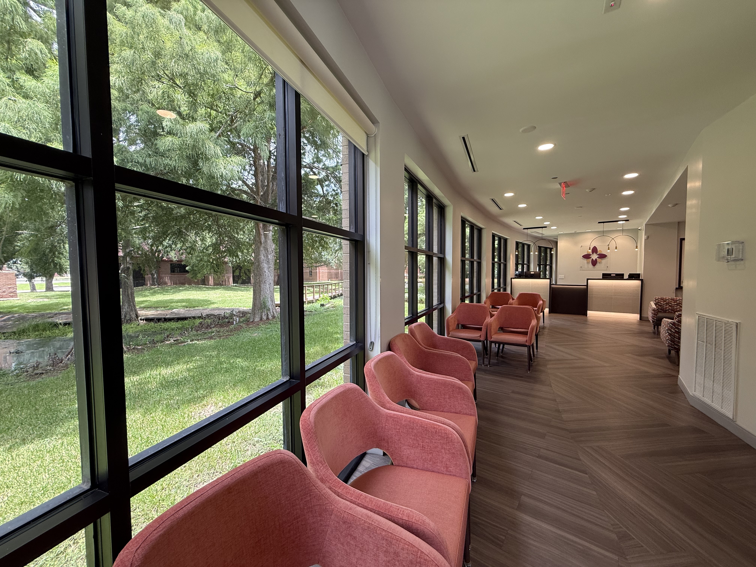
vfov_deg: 85.7
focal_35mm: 14
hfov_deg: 102.1
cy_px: 284
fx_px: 306
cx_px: 378
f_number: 2.2
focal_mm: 2.22
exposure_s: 1/120
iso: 100
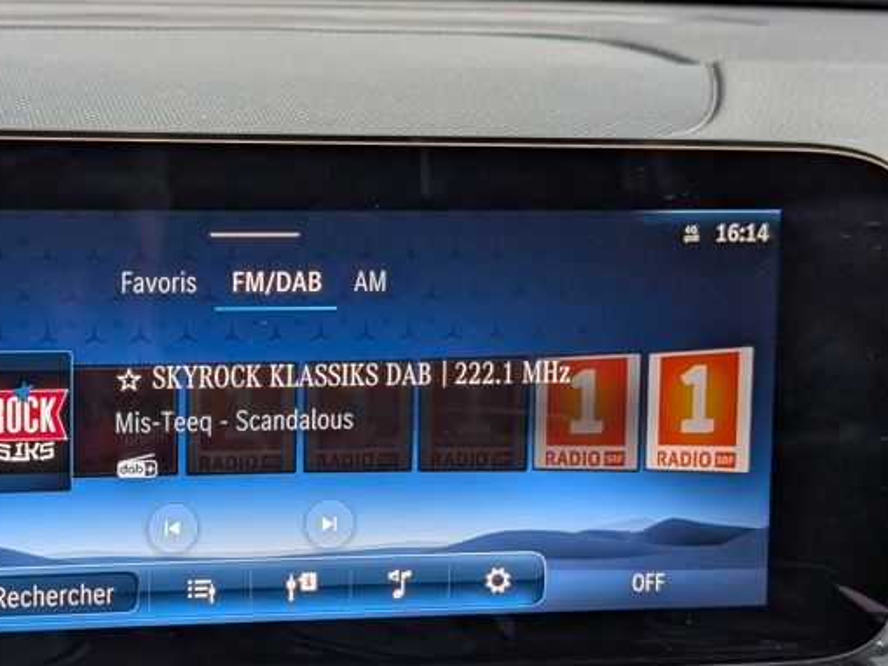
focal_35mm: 77
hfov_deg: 25.1
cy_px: 382
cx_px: 253
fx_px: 1976
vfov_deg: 19.1
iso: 170
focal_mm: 6.9
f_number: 1.68
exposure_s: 1/294
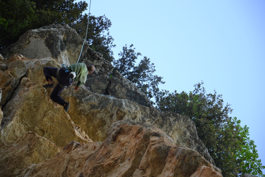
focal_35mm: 147
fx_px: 1082
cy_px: 88
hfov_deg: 14.0
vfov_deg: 9.3
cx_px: 132
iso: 400
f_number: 5.6
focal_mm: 98
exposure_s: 1/125
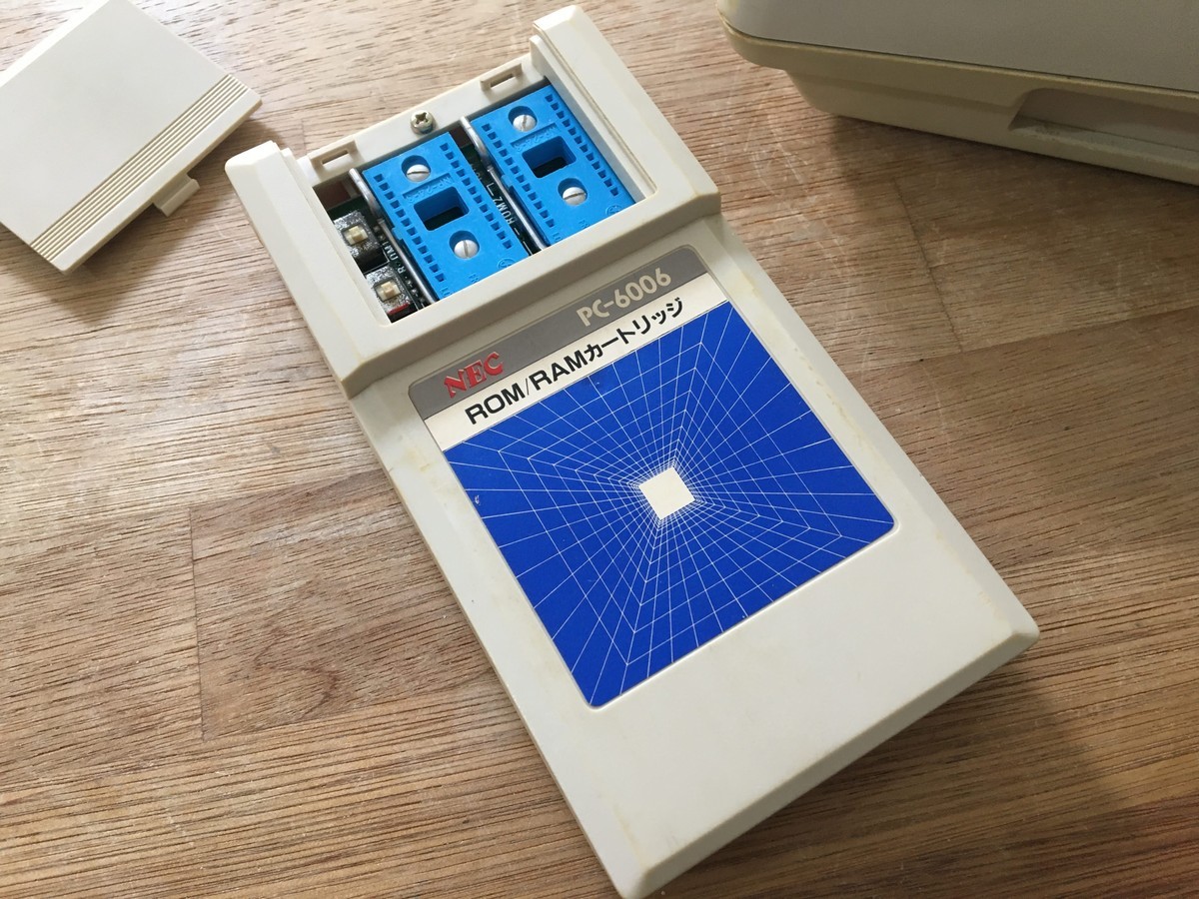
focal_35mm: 29
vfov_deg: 48.2
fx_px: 1004
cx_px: 600
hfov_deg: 61.7
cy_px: 450
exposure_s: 1/33
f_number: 2.2
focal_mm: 4.15
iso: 125
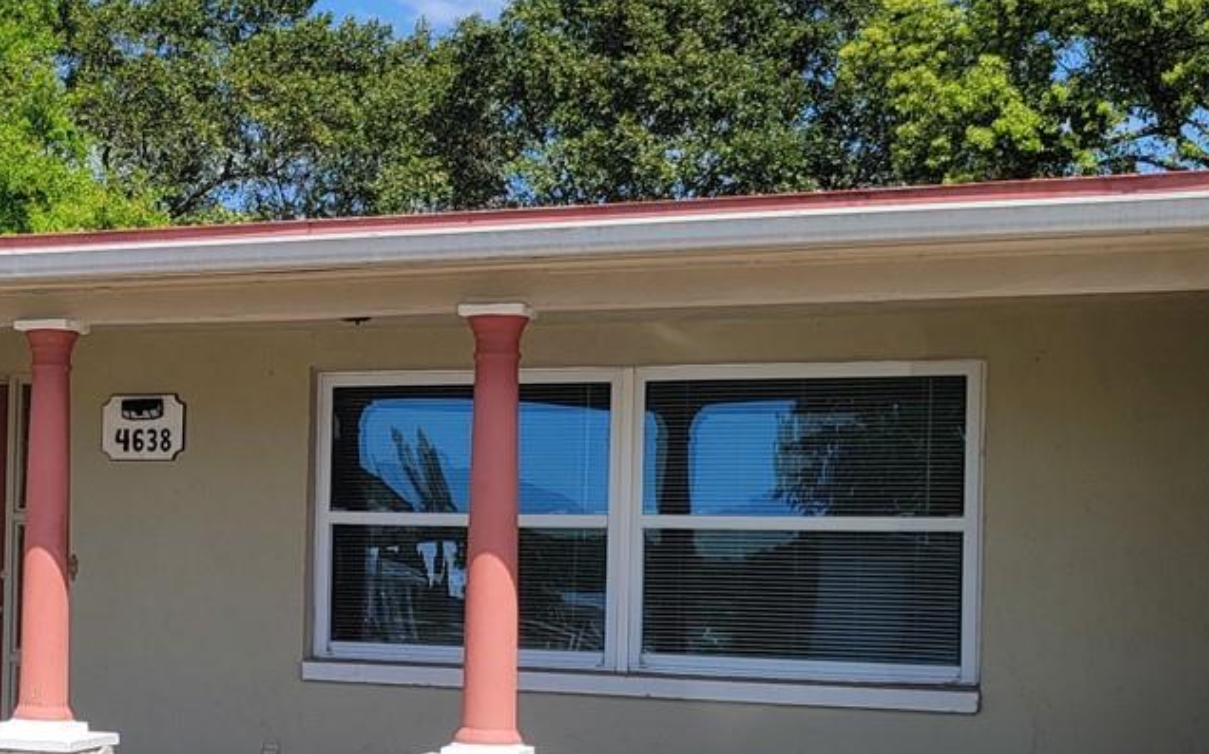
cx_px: 78
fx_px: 2108
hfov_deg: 30.3
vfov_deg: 20.2
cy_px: 530
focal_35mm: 64
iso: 16
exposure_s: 1/989
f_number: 1.8
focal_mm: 6.7
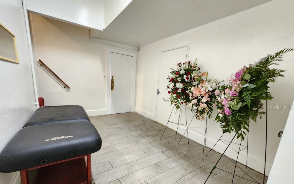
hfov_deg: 105.3
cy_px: 107
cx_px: 146
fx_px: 112
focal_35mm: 14
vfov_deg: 78.0
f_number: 2.2
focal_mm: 2.2
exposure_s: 1/30
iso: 640
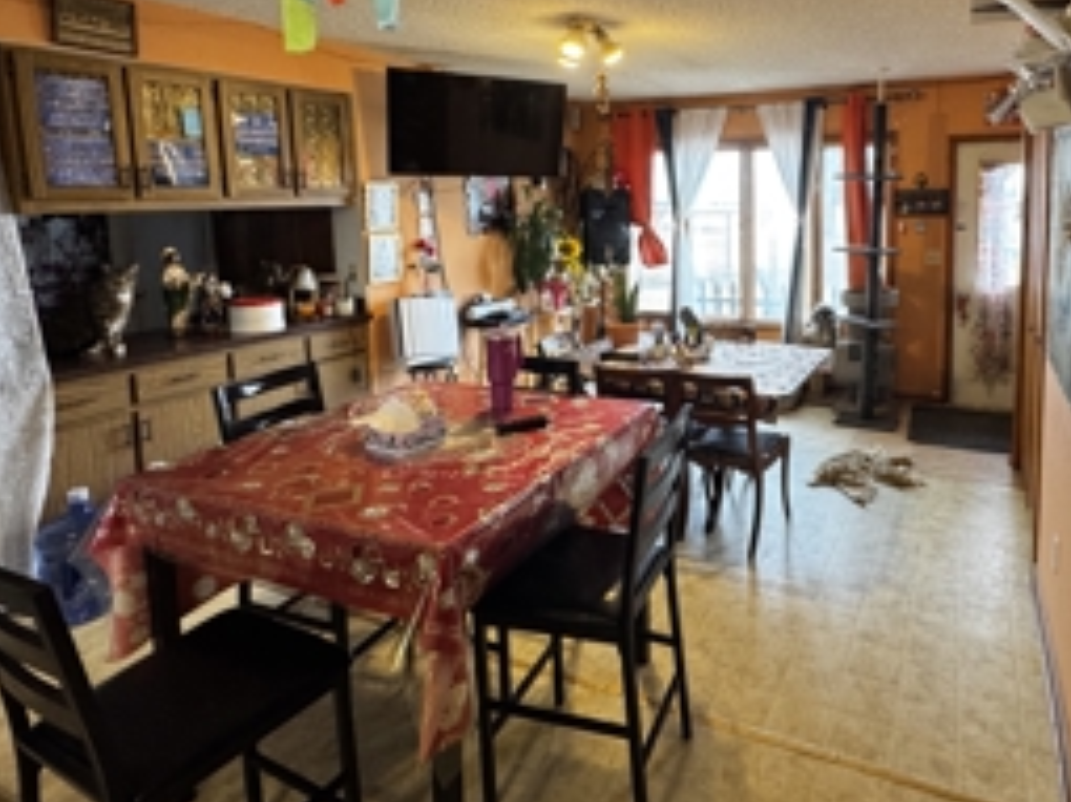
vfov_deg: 59.6
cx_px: 706
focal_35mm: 22
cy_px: 265
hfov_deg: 74.3
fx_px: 680
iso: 250
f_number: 2.2
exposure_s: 1/120
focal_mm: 2.22
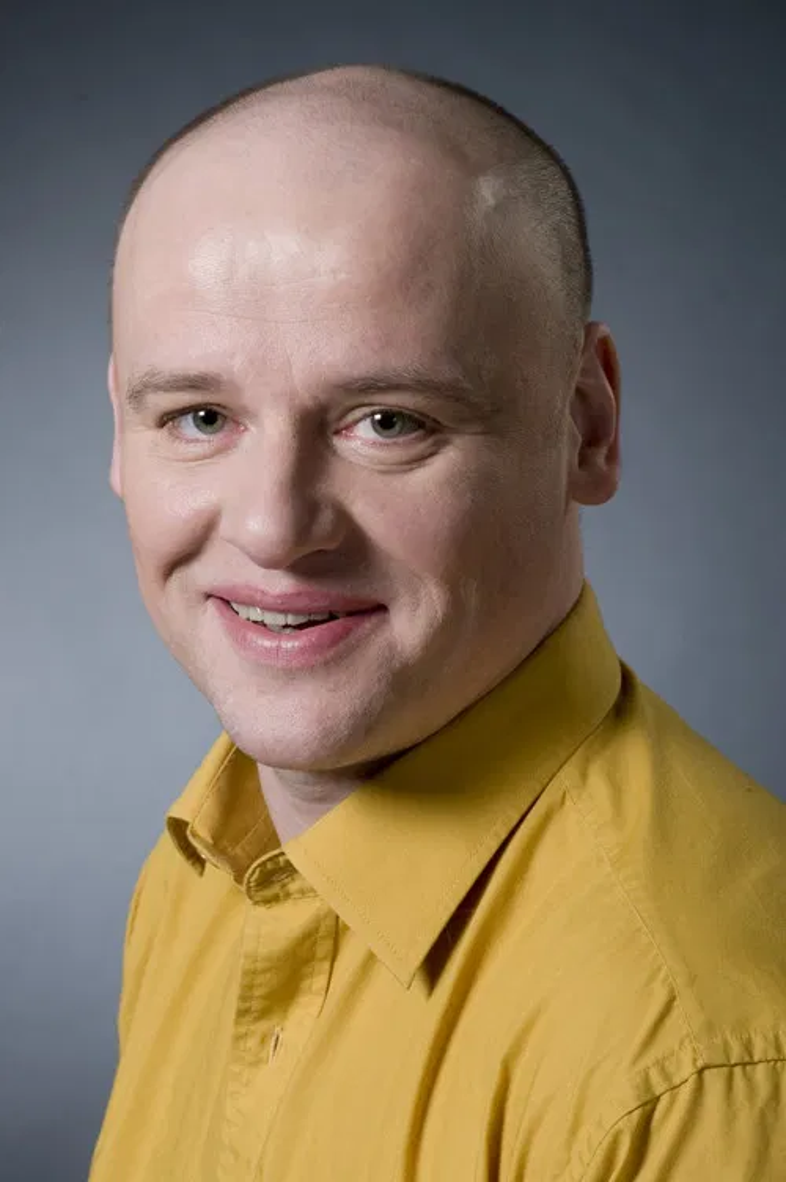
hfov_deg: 13.0
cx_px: 393
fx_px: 3445
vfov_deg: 19.5
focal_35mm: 105
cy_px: 591
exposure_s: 1/200
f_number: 14
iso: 200
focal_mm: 105
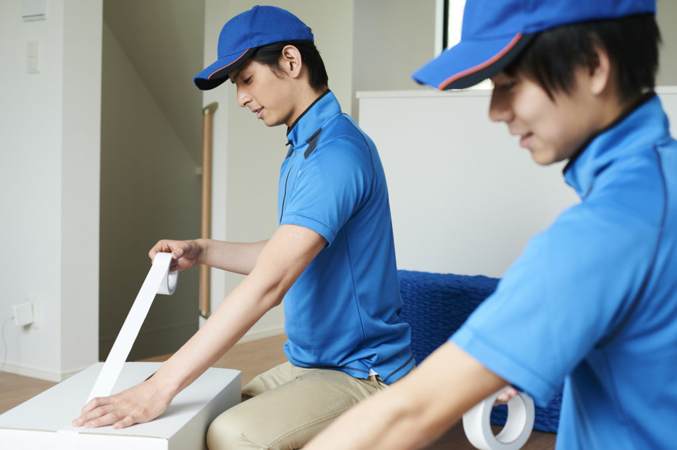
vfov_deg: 26.9
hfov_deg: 39.6
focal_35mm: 50
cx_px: 338
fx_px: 939
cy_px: 225
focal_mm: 50
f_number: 4.5
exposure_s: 1/100
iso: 800
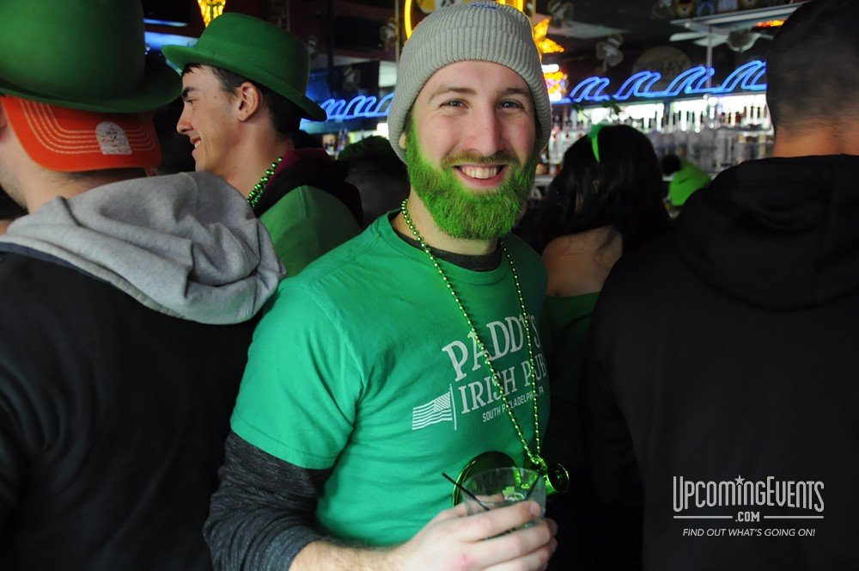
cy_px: 286
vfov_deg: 31.8
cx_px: 430
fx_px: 1001
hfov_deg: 46.5
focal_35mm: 42
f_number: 4
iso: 800
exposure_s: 1/30
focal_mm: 28
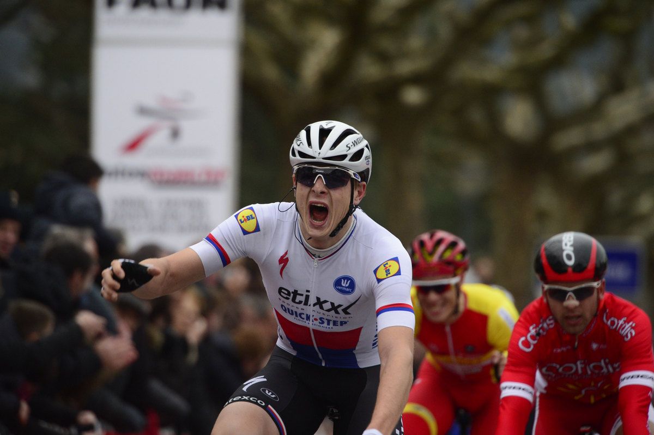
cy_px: 218
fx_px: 7261
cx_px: 327
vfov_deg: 3.4
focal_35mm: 400
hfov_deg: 5.2
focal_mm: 400
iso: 3200
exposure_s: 1/1000
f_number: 5.6
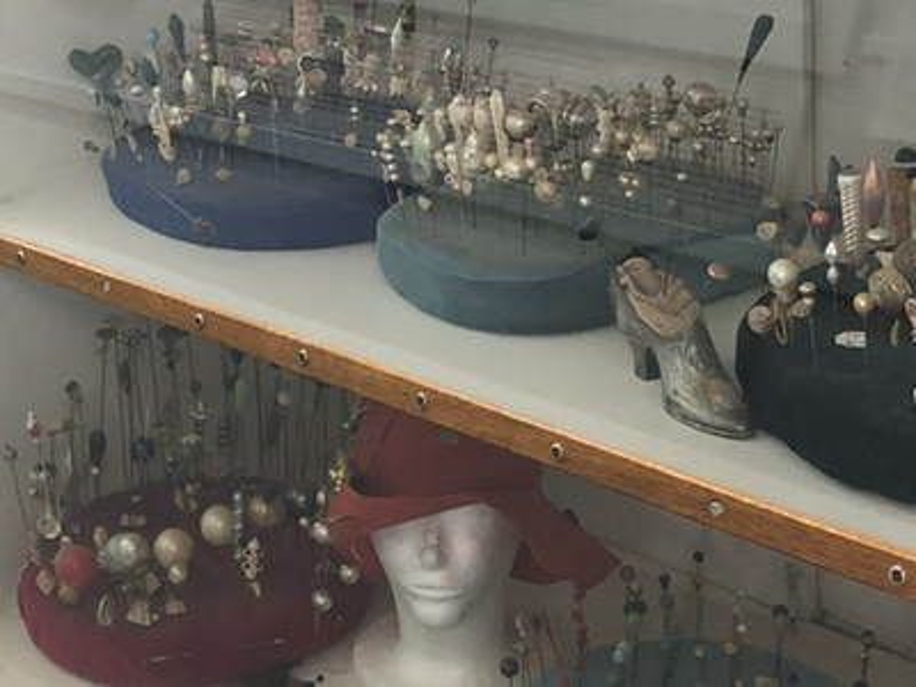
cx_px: 458
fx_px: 741
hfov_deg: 63.4
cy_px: 344
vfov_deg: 49.7
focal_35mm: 28
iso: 100
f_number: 1.8
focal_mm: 3.99
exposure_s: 1/9
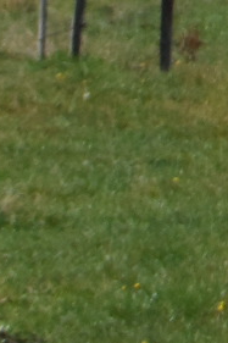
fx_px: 11660
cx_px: 745
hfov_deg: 1.1
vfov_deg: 1.7
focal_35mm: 1226
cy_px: -469
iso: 80
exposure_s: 1/500
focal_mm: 30.6
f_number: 5.3
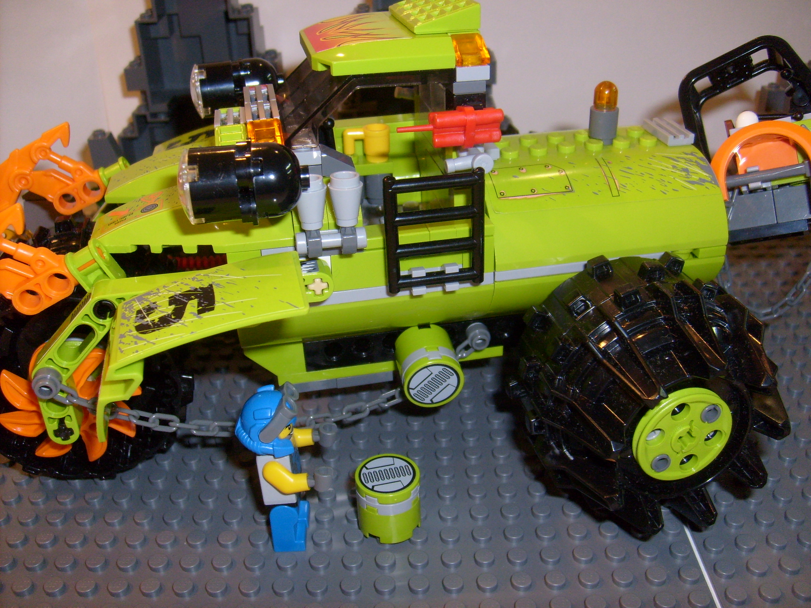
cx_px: 406
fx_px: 820
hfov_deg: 52.6
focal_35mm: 35
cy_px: 304
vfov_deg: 40.7
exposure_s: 1/45
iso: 100
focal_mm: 5.8
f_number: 2.8
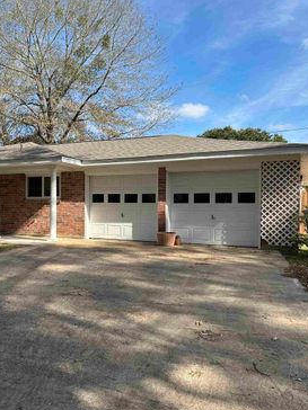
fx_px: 391
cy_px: 210
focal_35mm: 33
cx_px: 81
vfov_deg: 55.3
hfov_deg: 41.8
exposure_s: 1/2299
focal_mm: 6.86
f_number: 1.78
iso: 80
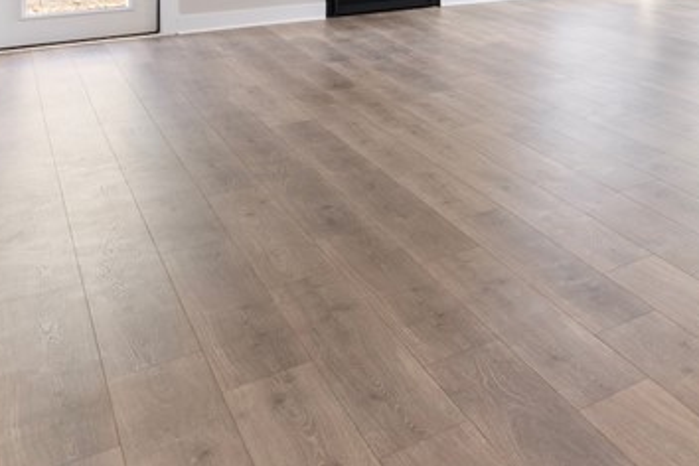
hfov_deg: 31.0
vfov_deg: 26.8
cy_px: -126
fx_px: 835
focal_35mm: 43
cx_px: 979
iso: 400
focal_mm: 14
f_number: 5.6
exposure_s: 1/8
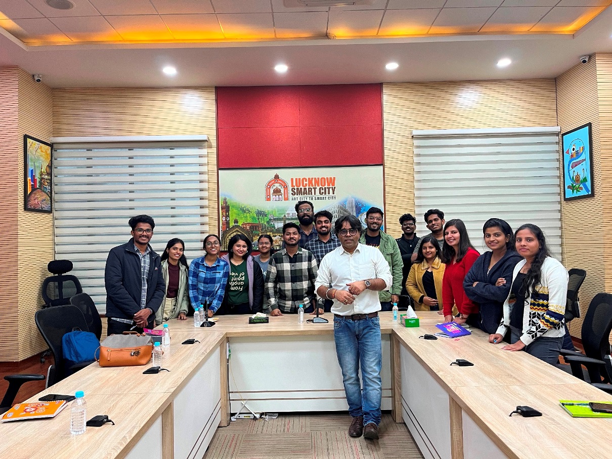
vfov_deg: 53.0
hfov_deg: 67.3
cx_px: 306
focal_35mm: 26
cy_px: 230
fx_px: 460
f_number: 1.6
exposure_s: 1/50
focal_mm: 5.1
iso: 125
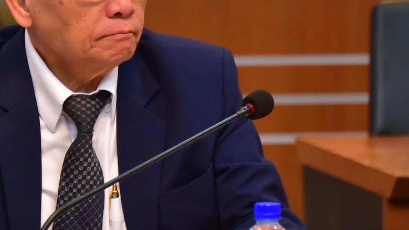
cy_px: 82
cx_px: 70
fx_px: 5348
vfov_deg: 2.5
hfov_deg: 4.4
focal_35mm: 493
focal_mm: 230
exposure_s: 1/160
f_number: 6.3
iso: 8000
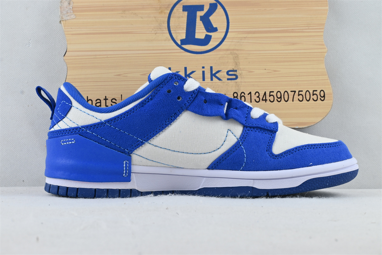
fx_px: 541
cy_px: 128
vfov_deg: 26.5
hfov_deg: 38.9
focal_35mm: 51
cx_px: 191
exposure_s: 1/15
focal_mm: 34
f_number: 10
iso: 100
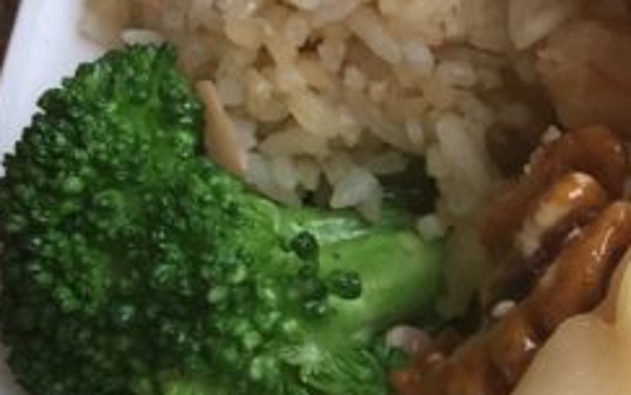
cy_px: 460
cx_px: 1067
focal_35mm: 152
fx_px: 2615
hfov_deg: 12.7
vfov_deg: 8.5
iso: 25
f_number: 2.2
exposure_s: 1/120
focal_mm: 4.15
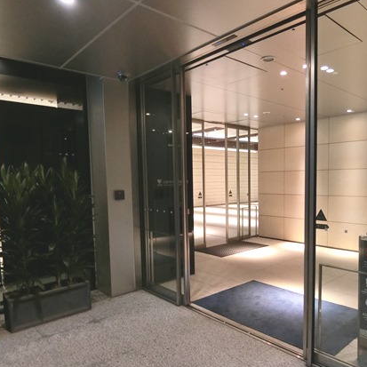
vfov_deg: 60.8
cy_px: 205
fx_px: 312
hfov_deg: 60.4
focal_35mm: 26
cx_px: 220
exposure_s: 1/30
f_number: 2.7
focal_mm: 4.06
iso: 400
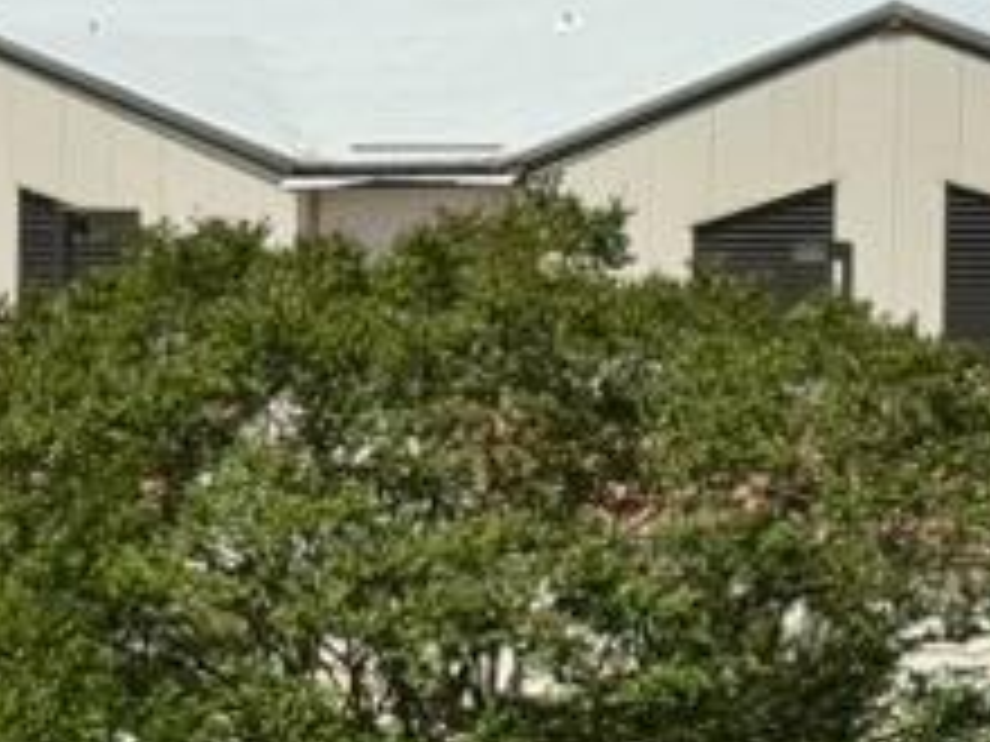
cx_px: -814
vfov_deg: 6.7
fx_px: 6378
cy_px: 468
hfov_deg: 8.5
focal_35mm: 223
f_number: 1.78
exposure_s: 1/7092
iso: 64
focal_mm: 6.76
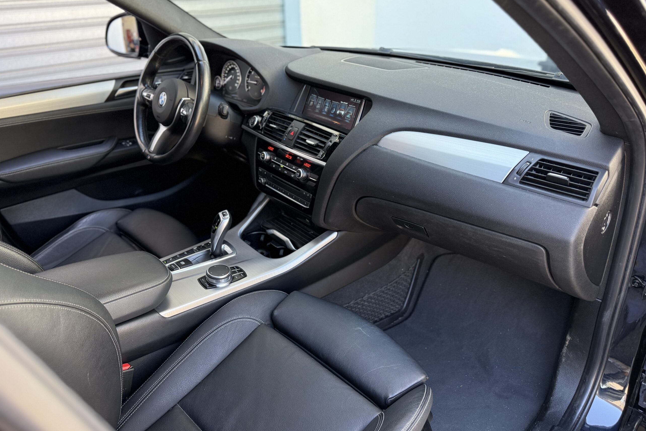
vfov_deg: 51.3
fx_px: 449
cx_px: 323
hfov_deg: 71.5
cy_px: 203
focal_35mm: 25
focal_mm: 6.76
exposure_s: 1/166
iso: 200
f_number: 1.78
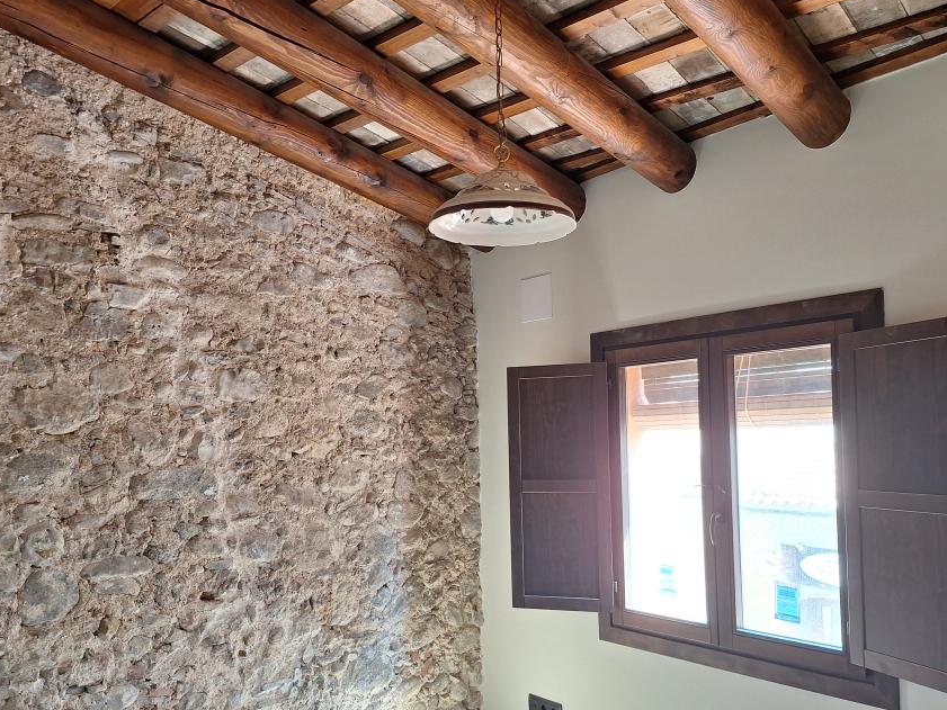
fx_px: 766
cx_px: 462
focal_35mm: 28
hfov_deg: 63.4
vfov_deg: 49.5
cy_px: 422
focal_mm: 5.54
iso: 80
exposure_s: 1/50
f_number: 1.8
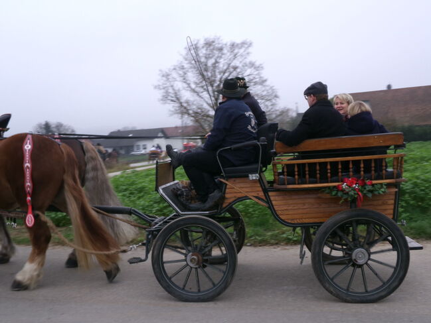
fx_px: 461
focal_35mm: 37
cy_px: 162
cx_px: 216
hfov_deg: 50.1
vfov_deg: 38.7
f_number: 4
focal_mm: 6.6
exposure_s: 1/70
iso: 100
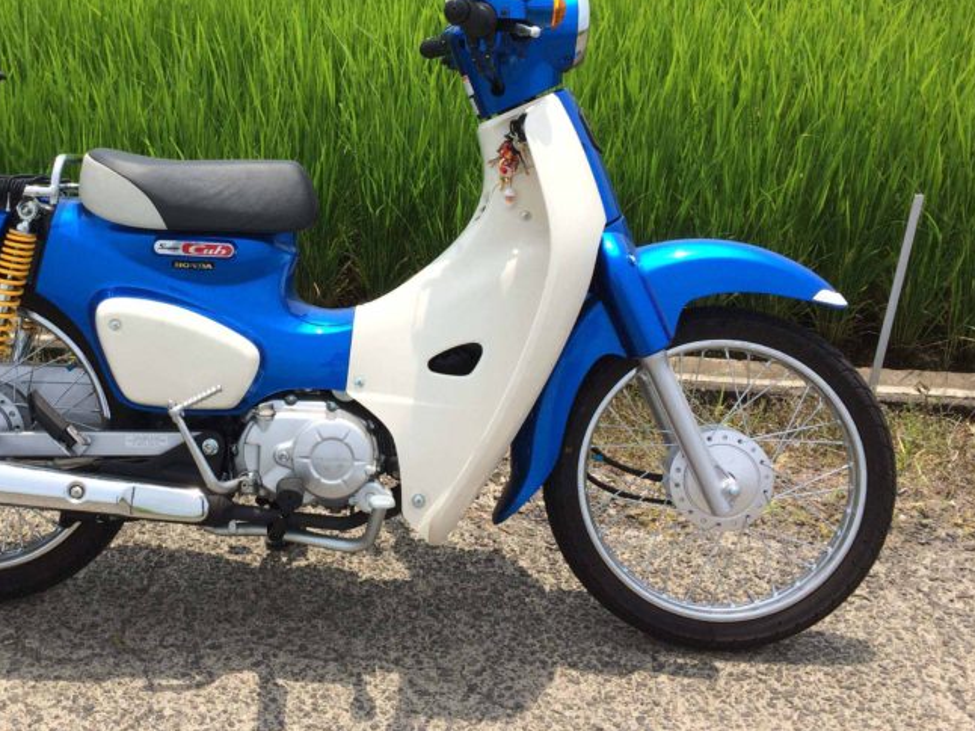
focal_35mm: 46
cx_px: 288
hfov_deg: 40.5
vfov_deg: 31.1
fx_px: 1295
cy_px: 204
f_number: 2.2
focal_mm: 4.15
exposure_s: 1/2160
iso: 32
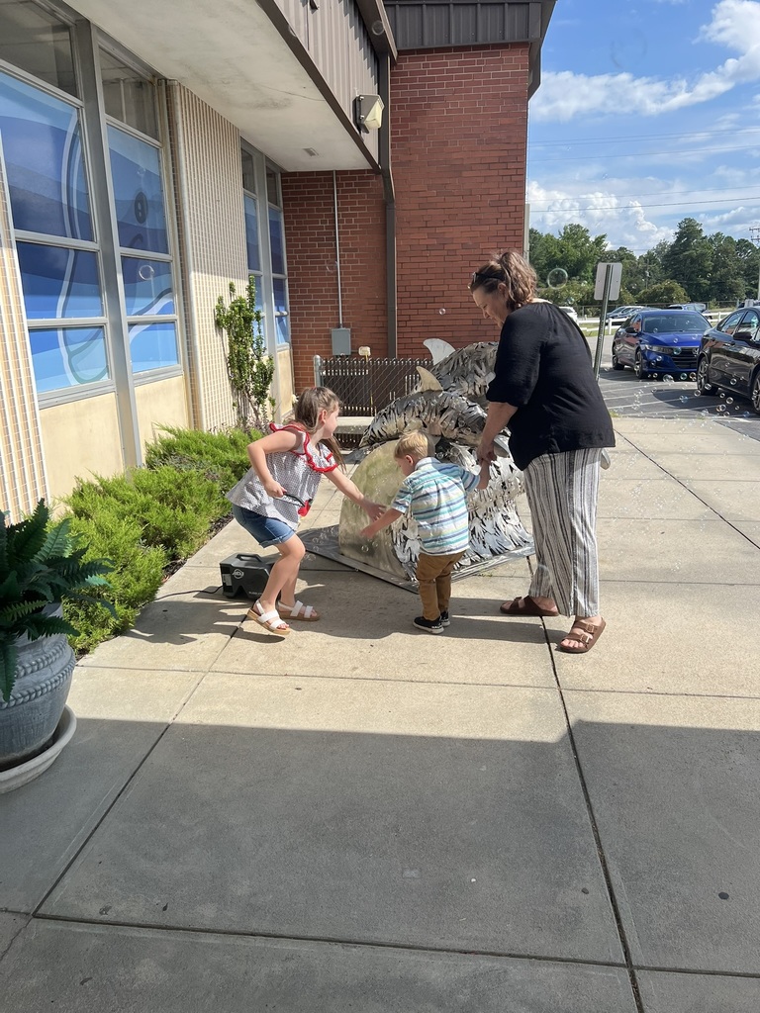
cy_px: 506
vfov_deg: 67.3
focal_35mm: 26
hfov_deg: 53.1
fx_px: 761
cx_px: 380
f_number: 1.5
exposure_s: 1/3460
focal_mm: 5.7
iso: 50
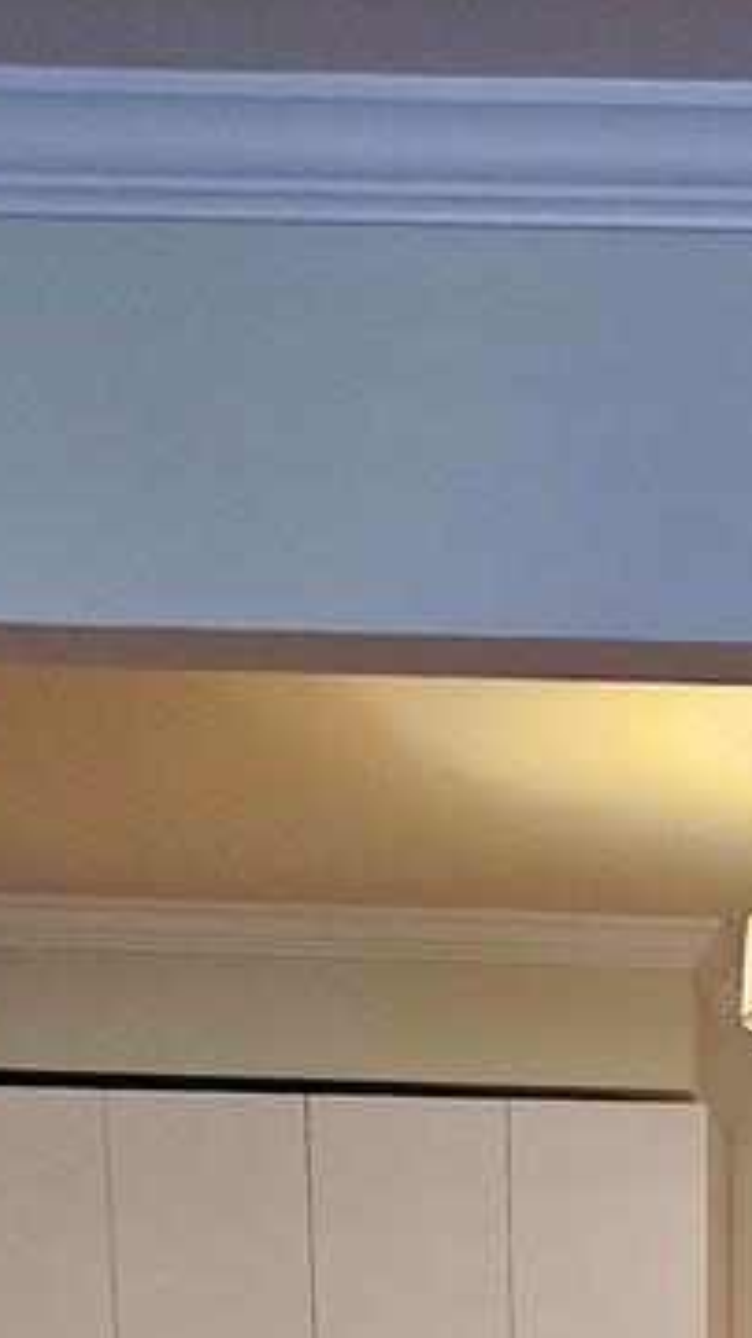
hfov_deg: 15.6
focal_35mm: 75
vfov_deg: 23.0
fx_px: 2659
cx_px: 856
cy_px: 1990
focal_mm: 6.3
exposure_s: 1/120
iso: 500
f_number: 1.7
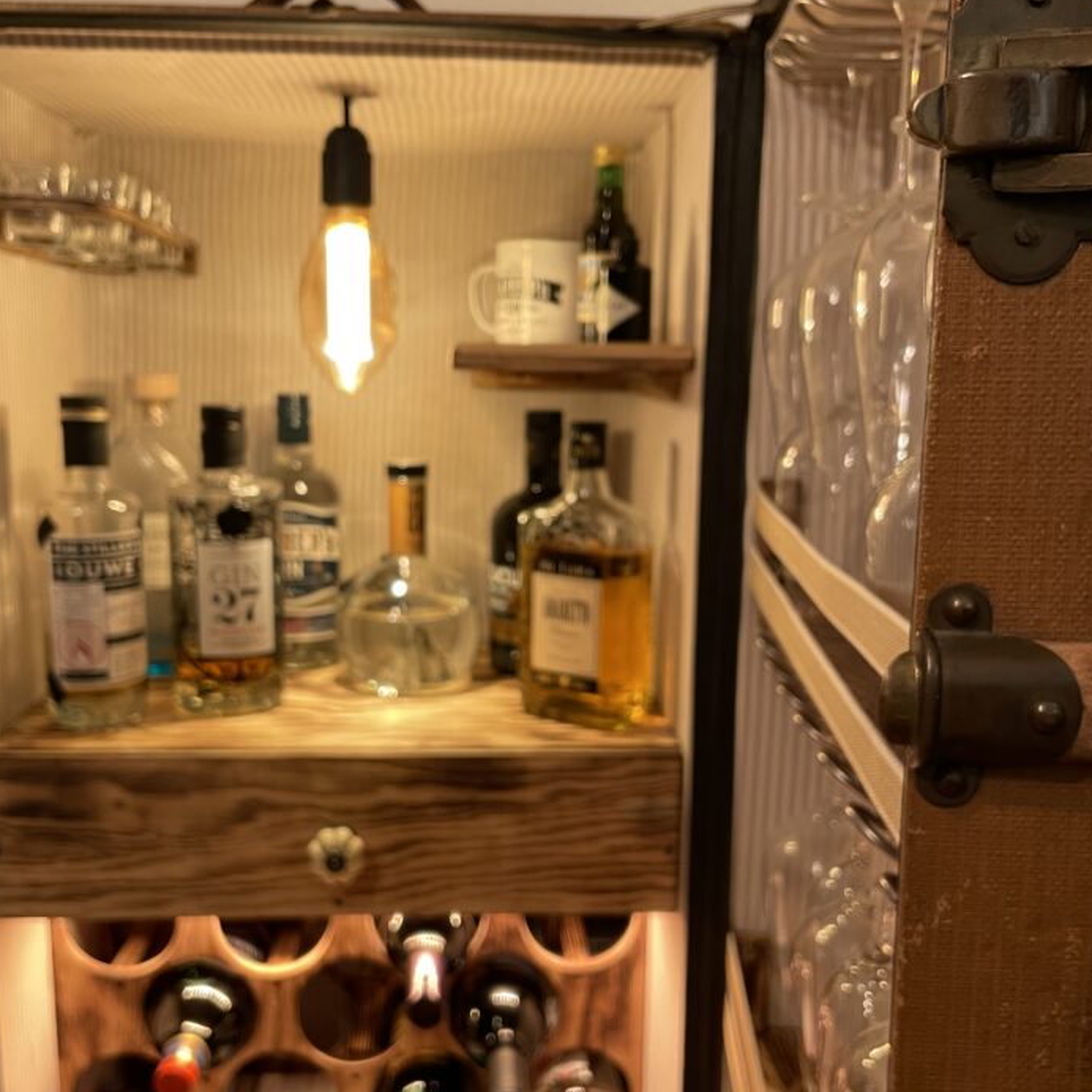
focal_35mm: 34
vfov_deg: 48.4
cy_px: 589
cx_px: 497
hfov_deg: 48.4
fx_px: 1213
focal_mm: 4.2
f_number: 1.6
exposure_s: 1/50
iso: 250
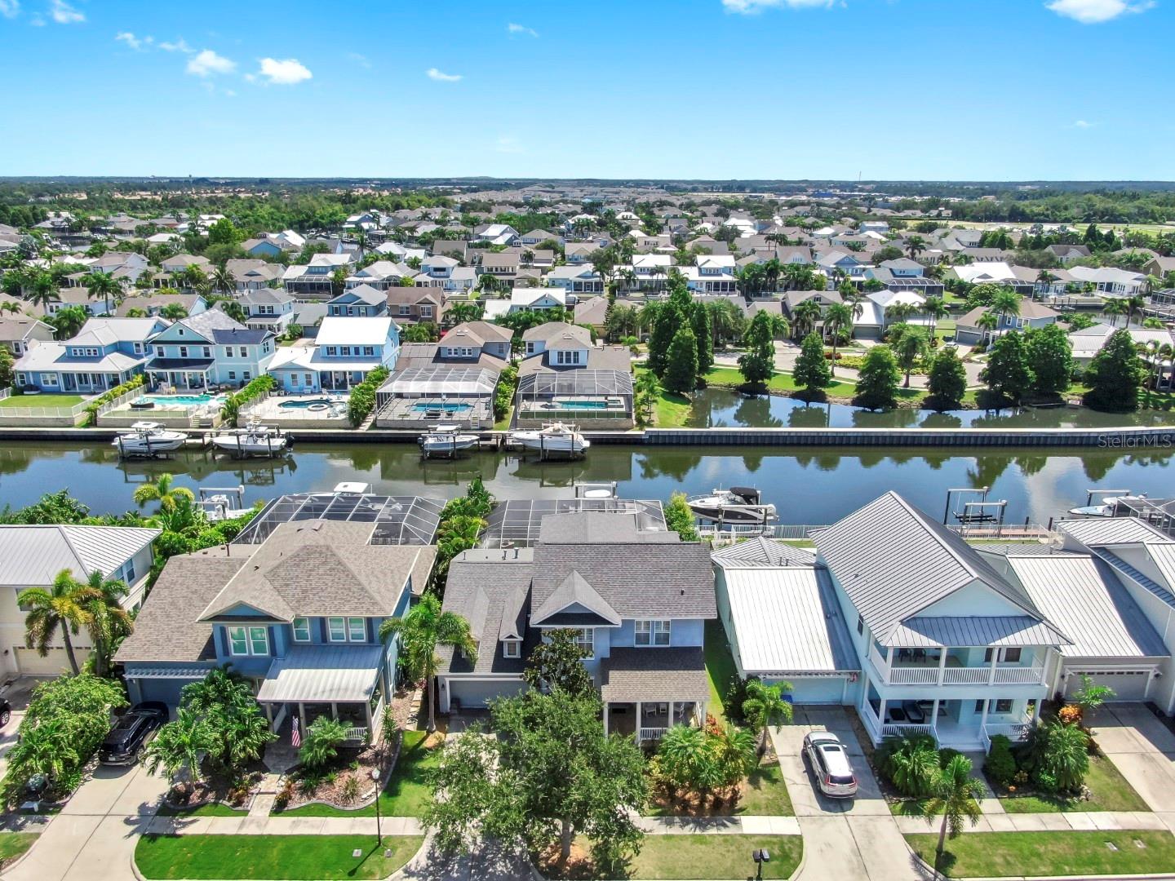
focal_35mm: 24
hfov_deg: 71.6
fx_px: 815
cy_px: 440
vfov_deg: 56.8
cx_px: 588
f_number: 2.8
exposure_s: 1/1600
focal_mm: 4.39
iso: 110
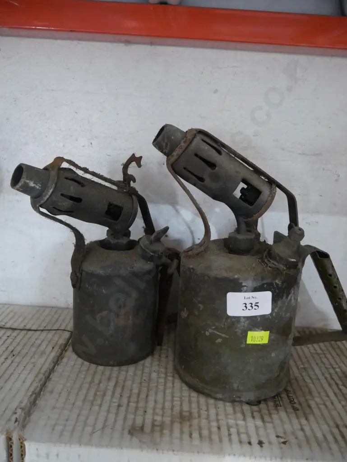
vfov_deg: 59.9
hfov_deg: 46.8
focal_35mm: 30
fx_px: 401
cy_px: 231
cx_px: 174
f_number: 3.6
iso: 3200
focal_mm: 15
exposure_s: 1/40
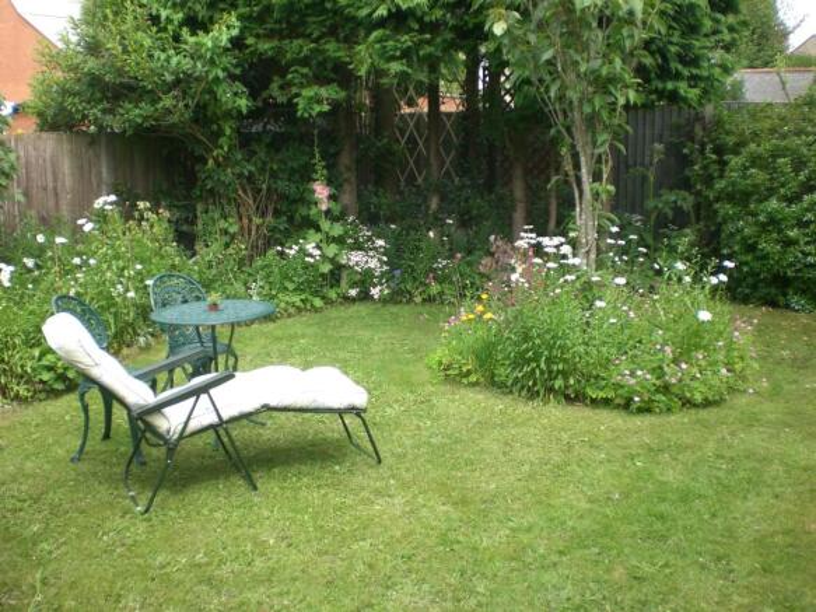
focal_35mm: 38
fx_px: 896
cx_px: 408
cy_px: 306
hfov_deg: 49.0
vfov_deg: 37.7
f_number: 3.1
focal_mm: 6.3
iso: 50
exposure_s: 1/200
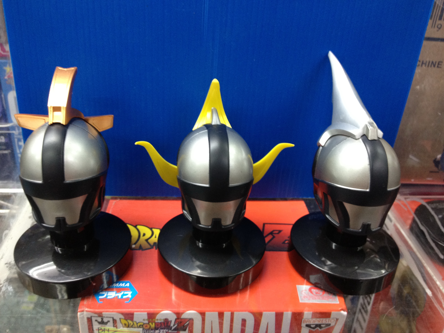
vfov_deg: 40.7
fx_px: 449
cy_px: 166
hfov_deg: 52.6
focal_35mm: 35
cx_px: 222
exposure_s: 1/20
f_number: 2.4
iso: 160
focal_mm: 4.28
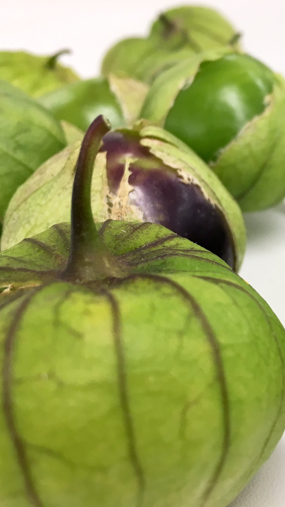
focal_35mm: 43
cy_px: 249
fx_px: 578
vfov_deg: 47.4
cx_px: 294
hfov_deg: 26.1
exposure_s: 1/33
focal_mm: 4.15
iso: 32
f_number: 2.2
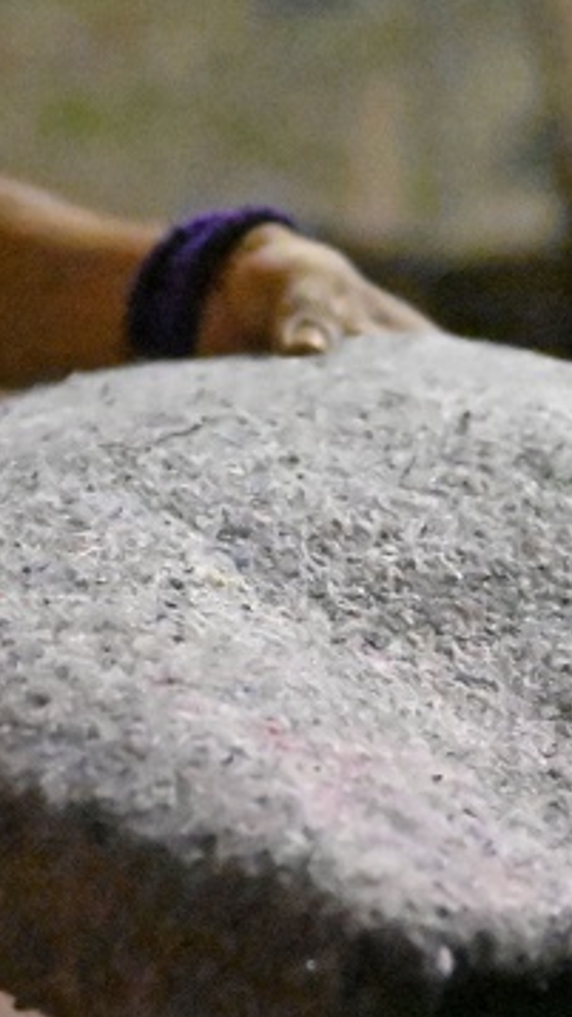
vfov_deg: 13.6
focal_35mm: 158
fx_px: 4257
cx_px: 361
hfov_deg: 7.7
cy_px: 544
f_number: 2.8
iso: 51200
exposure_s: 1/640
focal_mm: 44
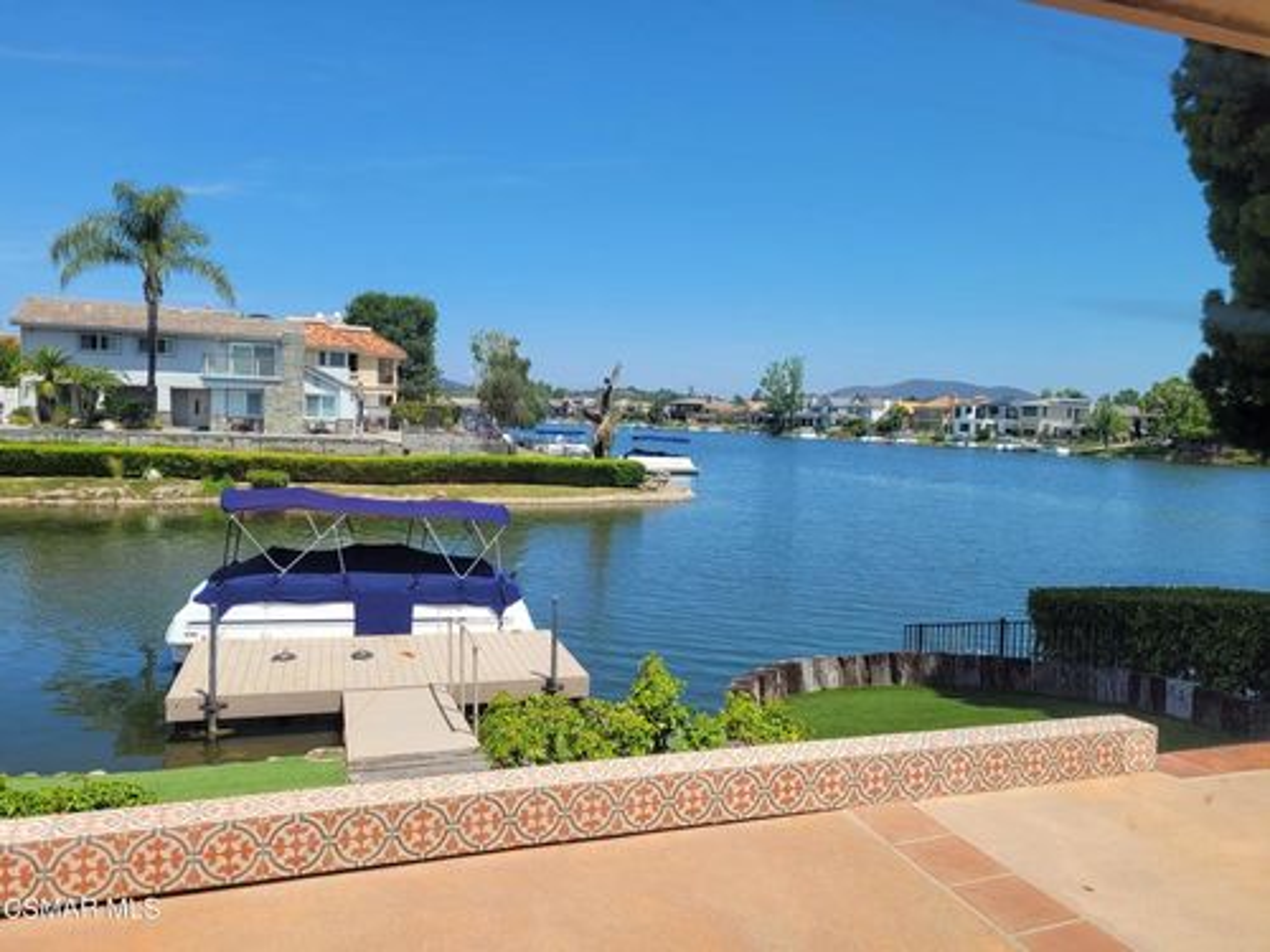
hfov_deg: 67.3
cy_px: 476
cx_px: 635
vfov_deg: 53.1
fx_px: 954
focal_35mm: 26
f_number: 1.8
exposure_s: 1/1814
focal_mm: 5.4
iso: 40
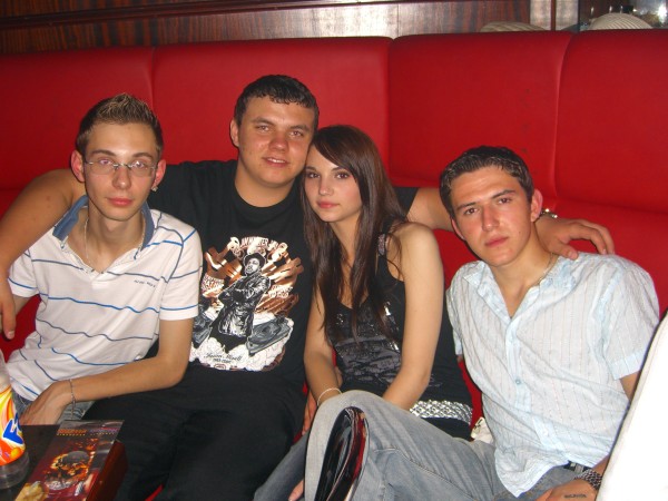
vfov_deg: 37.7
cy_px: 250
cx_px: 334
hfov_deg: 49.0
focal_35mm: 38
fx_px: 733
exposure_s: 1/60
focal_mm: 7.9
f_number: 2.8
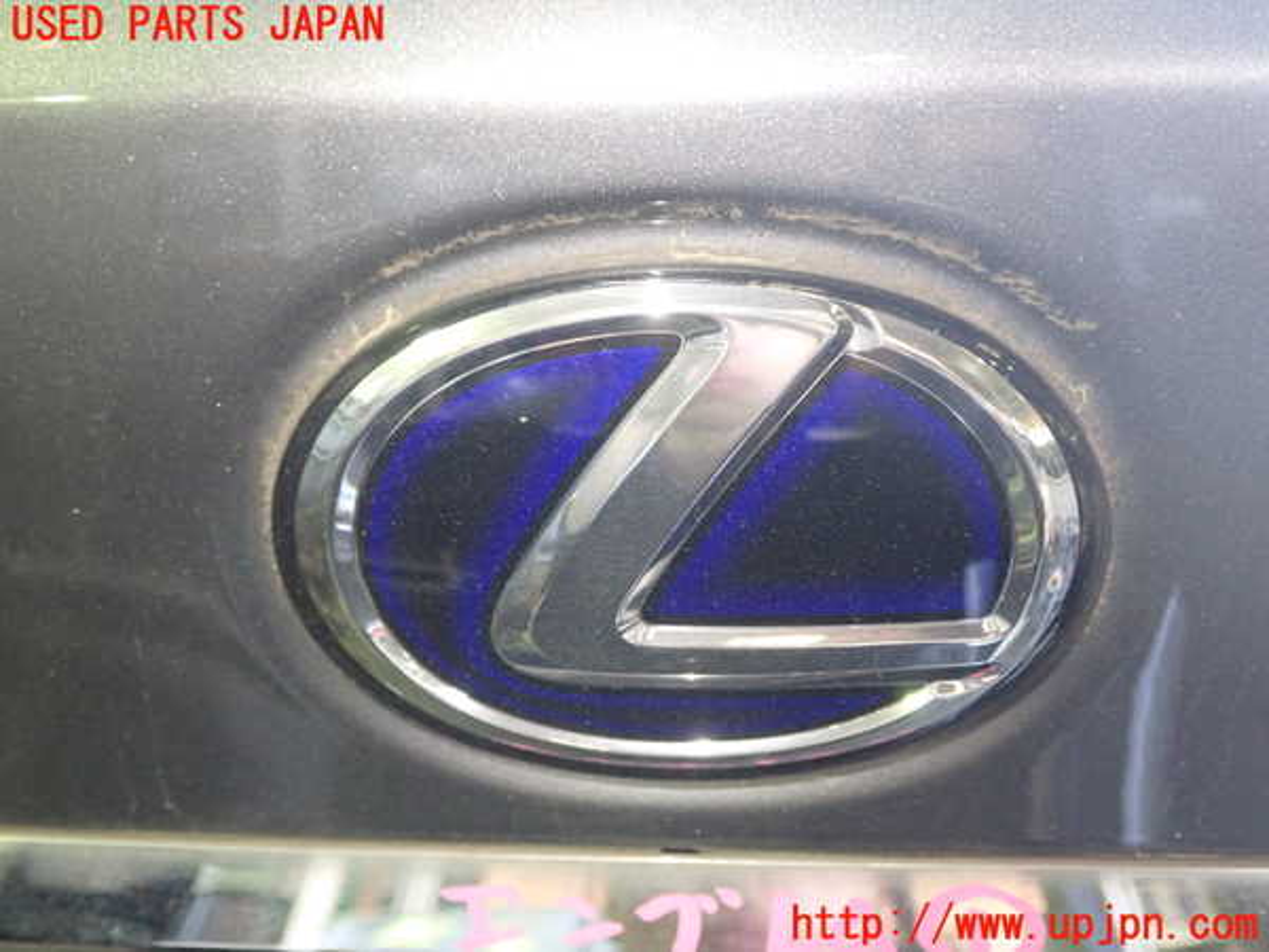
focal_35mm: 38
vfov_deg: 37.7
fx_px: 1393
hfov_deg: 49.0
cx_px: 634
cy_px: 476
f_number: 2.7
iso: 800
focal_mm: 6.83
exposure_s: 1/40
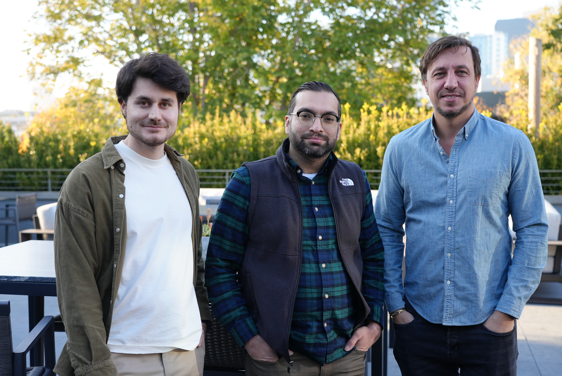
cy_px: 188
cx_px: 281
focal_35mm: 44
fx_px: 687
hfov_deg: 44.5
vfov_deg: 30.6
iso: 200
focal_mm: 44
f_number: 4
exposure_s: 1/160
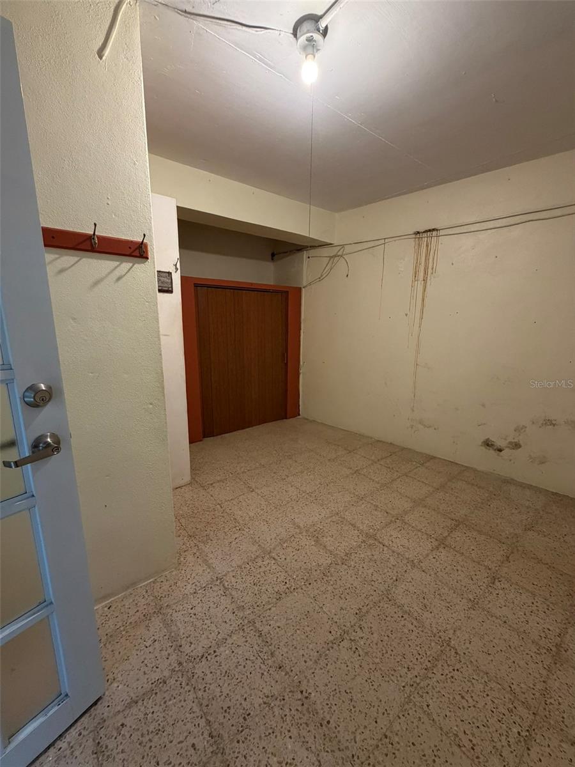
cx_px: 288
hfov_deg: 85.7
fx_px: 310
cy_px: 384
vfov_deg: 102.1
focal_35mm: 14
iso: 400
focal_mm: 2.22
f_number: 2.2
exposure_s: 1/60
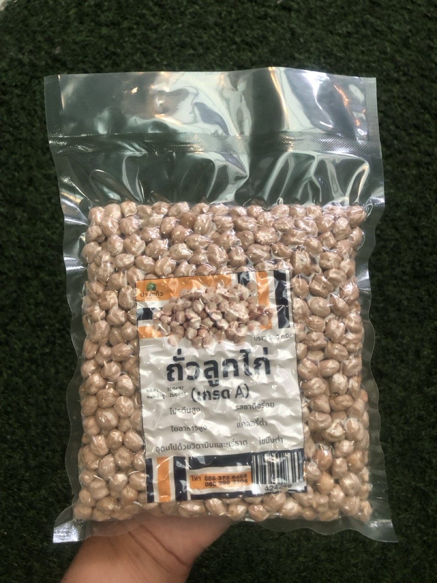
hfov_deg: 49.7
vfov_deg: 63.4
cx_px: 218
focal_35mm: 28
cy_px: 292
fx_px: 471
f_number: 1.8
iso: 64
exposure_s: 1/15
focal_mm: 3.99
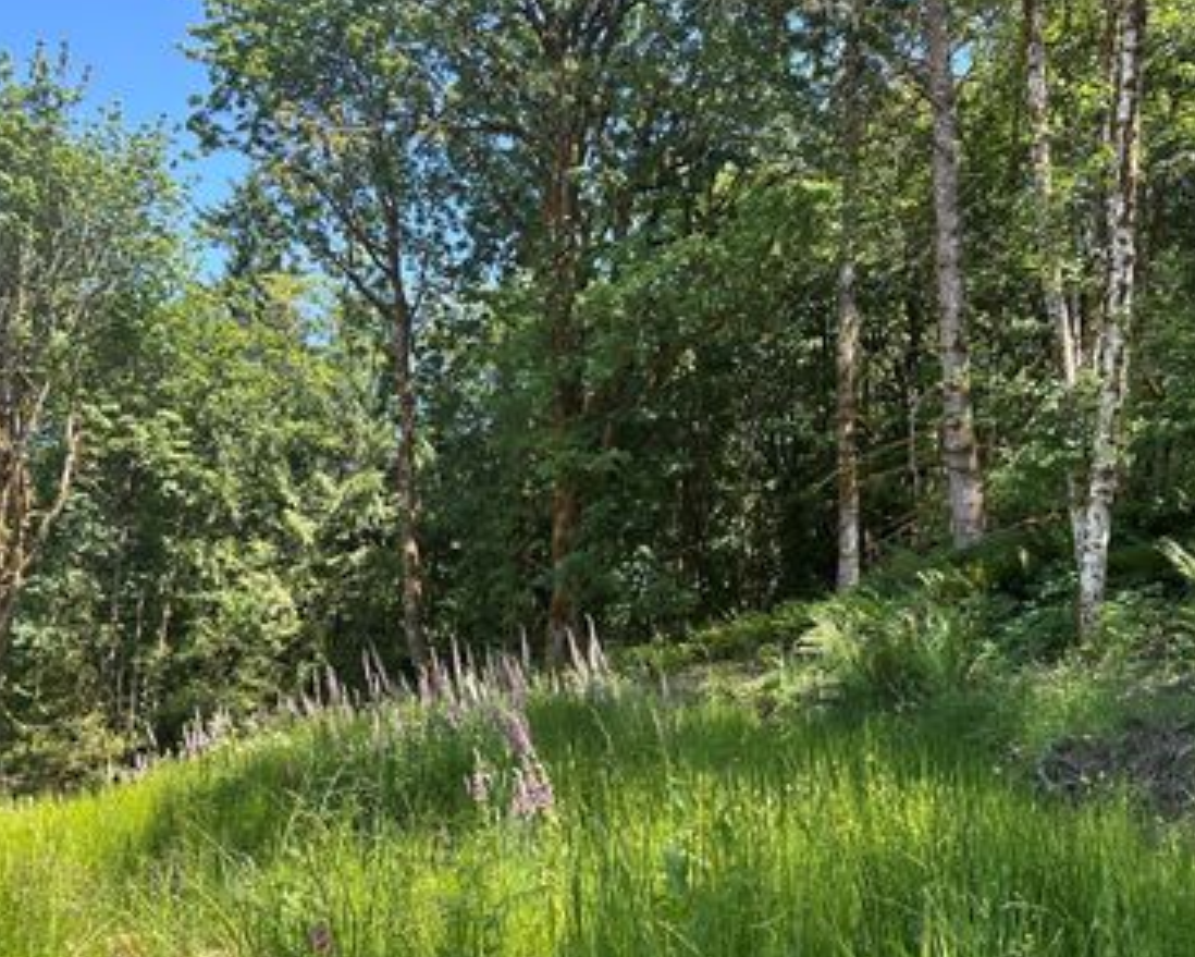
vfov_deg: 45.7
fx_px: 1132
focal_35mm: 32
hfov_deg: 55.6
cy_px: 537
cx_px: 637
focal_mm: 6.86
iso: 80
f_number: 1.78
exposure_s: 1/521
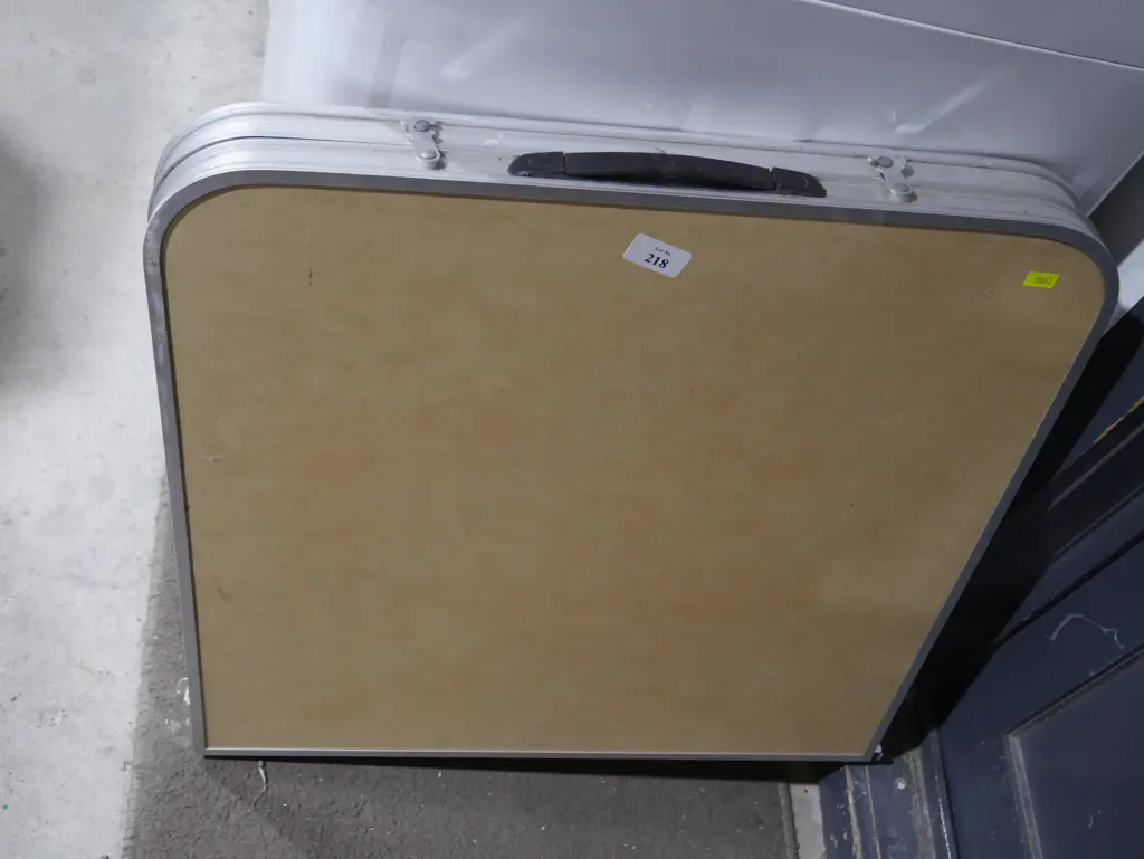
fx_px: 1389
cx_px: 572
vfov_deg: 34.4
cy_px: 430
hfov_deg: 44.8
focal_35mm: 42
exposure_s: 1/60
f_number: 4.6
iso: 800
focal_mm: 21
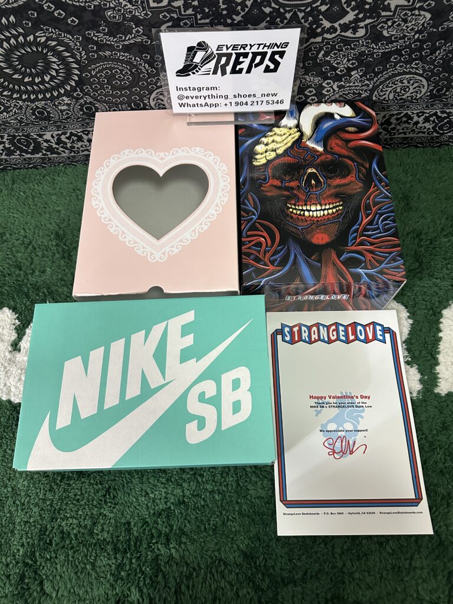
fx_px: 419
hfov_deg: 56.8
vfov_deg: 71.6
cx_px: 226
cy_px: 302
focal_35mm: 24
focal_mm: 6.86
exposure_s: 1/50
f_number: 1.78
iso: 500
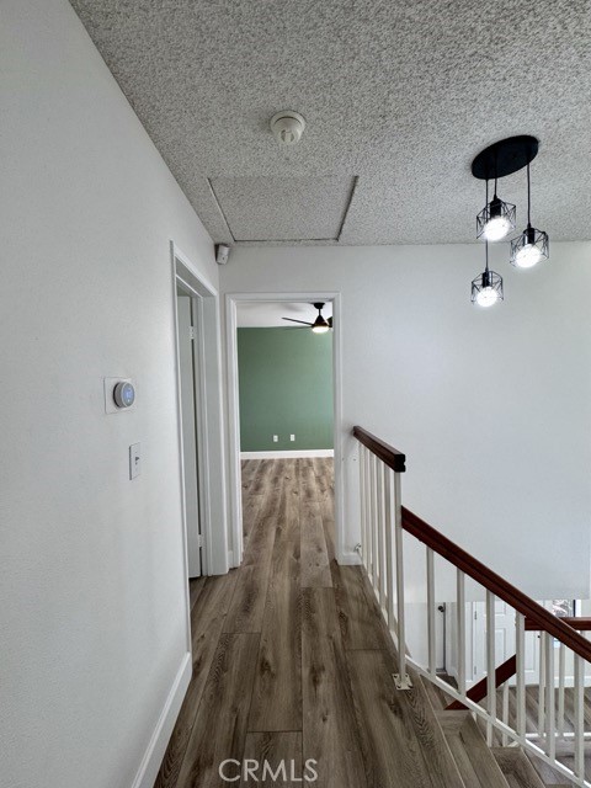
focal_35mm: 14
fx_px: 319
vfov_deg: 102.1
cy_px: 394
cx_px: 296
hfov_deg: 85.7
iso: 125
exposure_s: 1/120
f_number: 2.2
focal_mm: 2.22
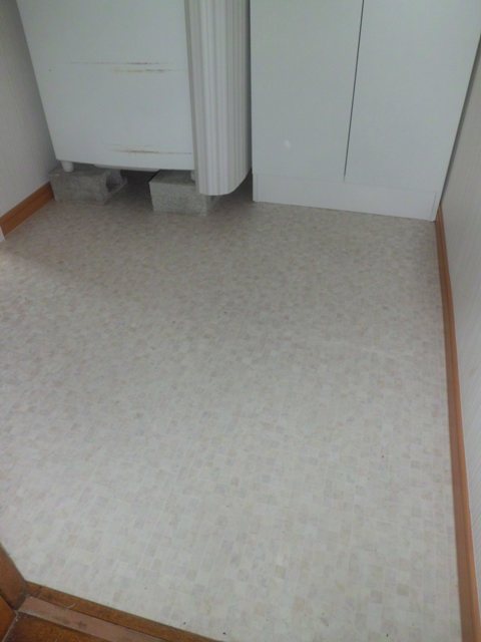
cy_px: 321
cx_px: 240
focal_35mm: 26
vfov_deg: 67.3
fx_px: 482
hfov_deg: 53.1
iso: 100
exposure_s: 1/125
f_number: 2.8
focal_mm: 4.7
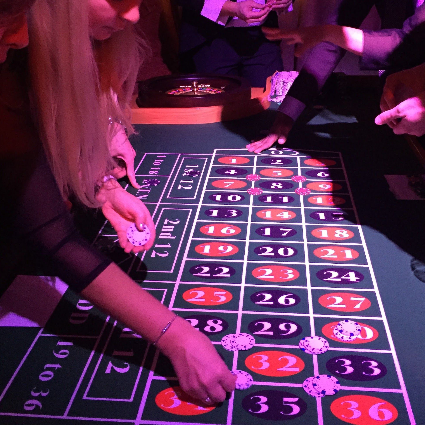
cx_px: 234
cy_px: 155
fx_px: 597
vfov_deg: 38.9
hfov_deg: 39.1
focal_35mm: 43
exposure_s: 1/20
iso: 250
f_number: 2.2
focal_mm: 4.15
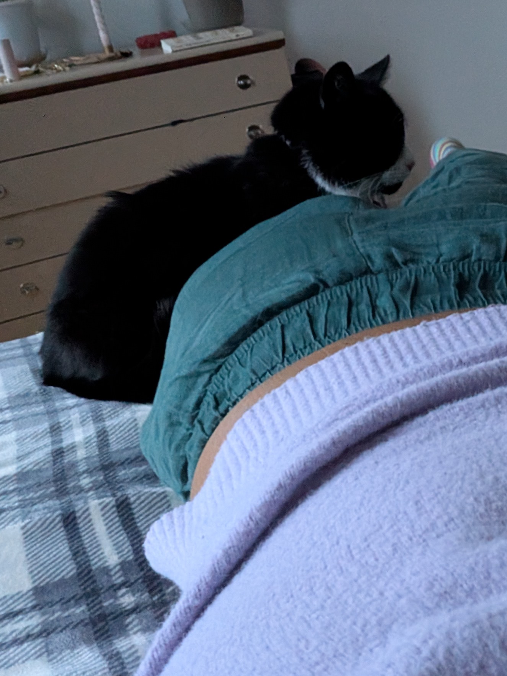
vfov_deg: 39.6
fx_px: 937
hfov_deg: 29.1
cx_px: 456
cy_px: 307
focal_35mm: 48
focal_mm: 2.74
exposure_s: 1/17.1
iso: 1018
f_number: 2.2
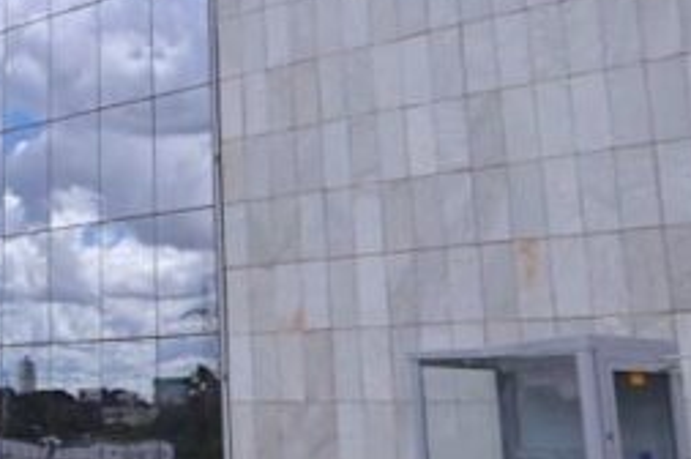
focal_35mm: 77
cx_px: 3
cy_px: 16
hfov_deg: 25.1
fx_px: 1476
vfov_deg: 17.3
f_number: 13
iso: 2000
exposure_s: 1/2000
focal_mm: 19
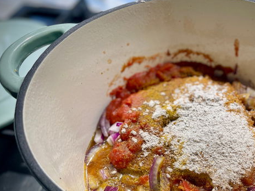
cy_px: 131
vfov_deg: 34.0
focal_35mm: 42
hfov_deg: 43.7
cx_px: 182
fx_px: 309
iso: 50
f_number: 1.6
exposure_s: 1/100
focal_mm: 5.1
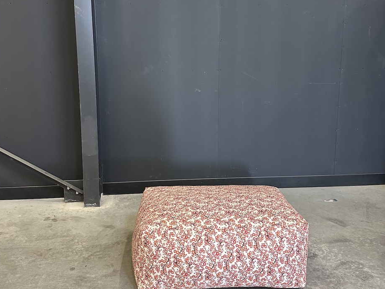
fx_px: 378
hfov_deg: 54.0
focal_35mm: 34
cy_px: 104
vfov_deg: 41.4
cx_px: 192
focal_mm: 6.86
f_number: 1.78
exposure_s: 1/50
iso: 500
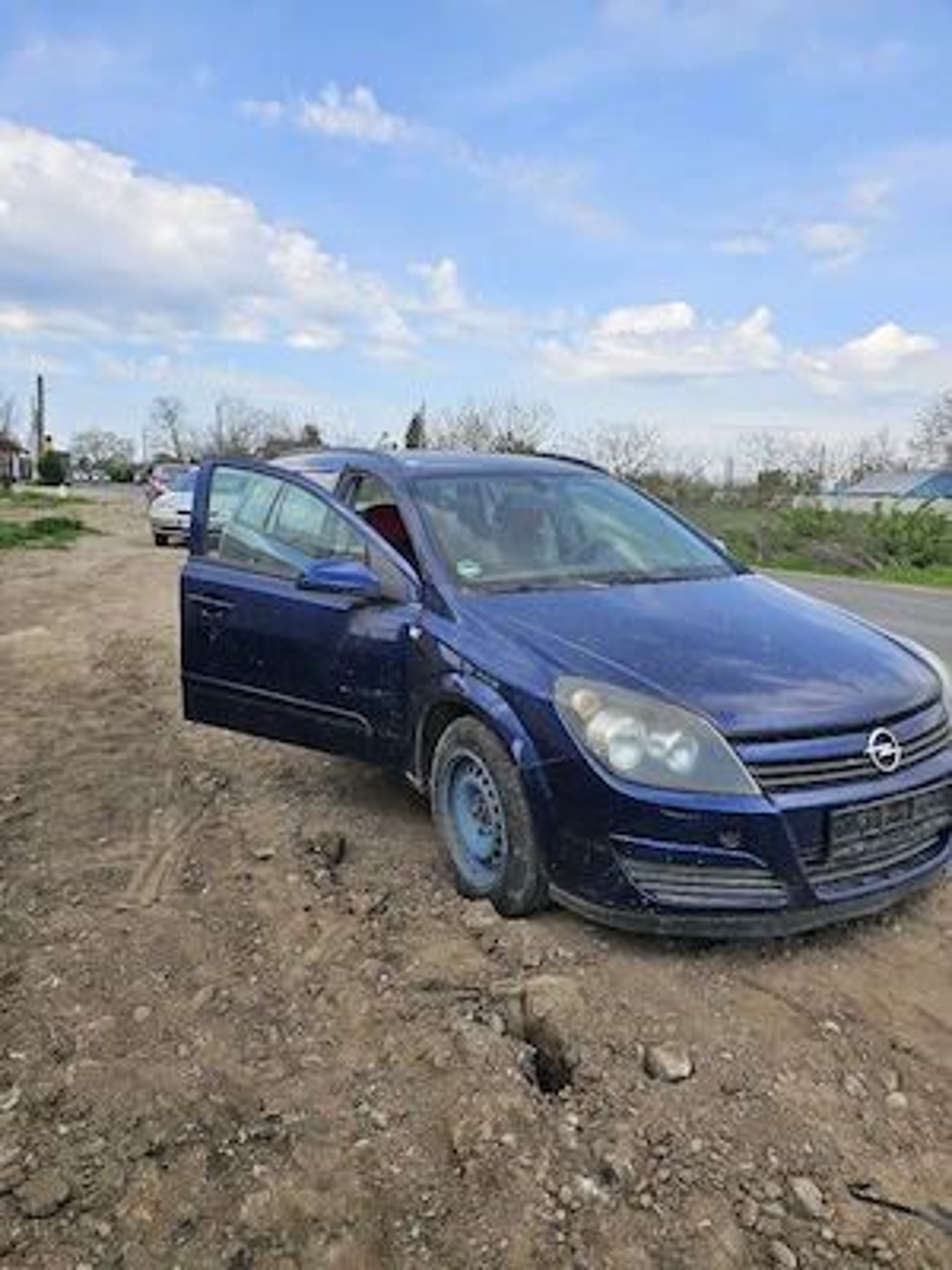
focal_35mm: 23
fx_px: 843
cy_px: 635
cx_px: 476
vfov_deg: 73.9
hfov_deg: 58.9
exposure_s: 1/625
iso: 10
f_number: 1.7
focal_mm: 6.3
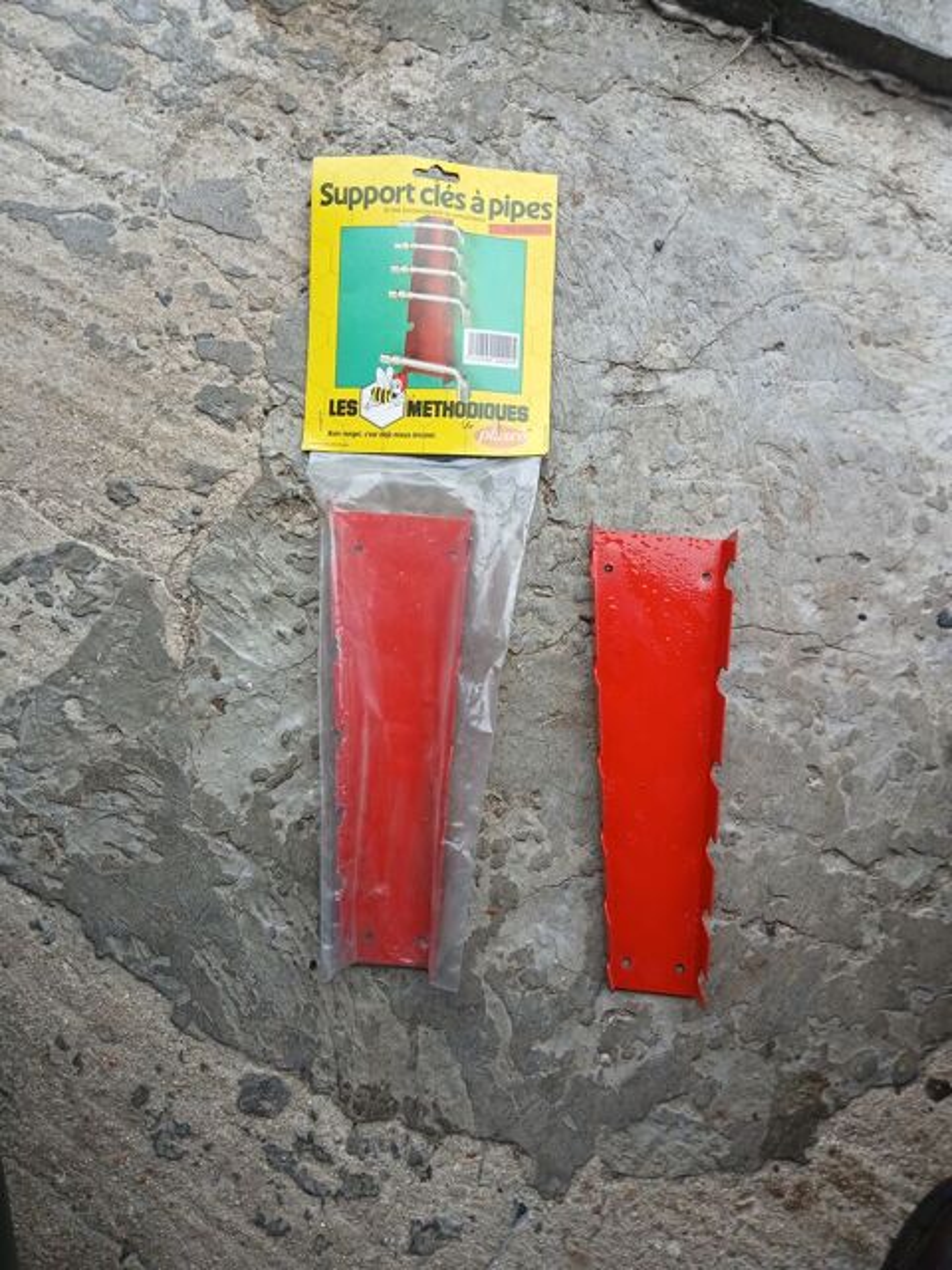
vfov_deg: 67.3
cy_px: 635
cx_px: 476
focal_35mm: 26
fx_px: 953
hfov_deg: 53.1
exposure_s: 1/50
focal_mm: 3.98
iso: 50
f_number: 1.8
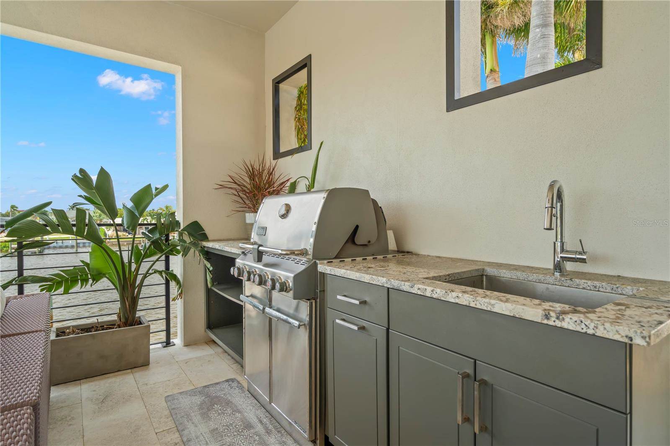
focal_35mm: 19
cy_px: 223
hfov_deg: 86.9
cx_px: 335
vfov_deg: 64.5
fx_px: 354
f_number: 8
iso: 500
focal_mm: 19
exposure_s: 1/250
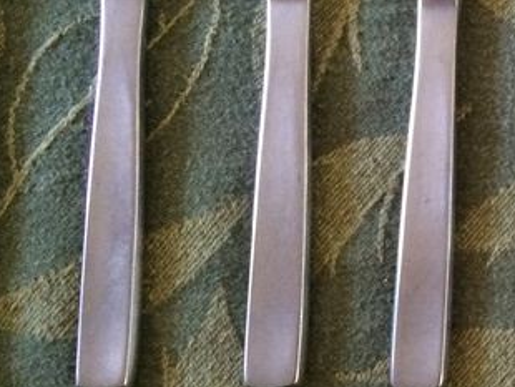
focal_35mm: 87
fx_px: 1295
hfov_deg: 19.9
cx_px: 736
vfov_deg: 17.0
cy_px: 132
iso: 250
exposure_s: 1/30
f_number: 2.2
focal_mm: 4.12
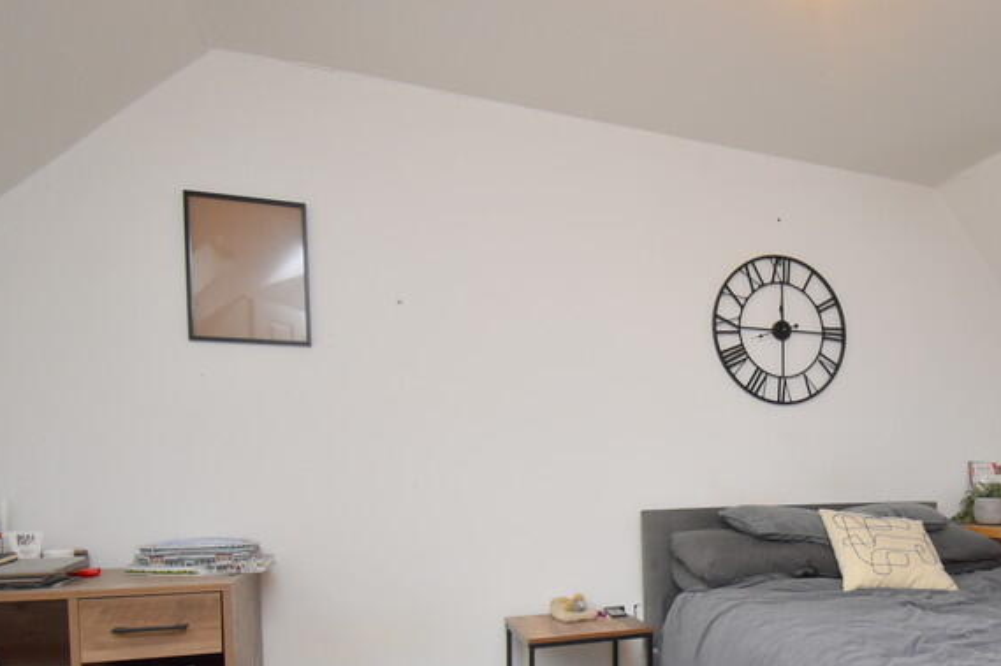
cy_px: 512
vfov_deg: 45.9
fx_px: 750
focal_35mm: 27
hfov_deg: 62.6
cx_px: 778
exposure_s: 1/125
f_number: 4.5
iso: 800
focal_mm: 10
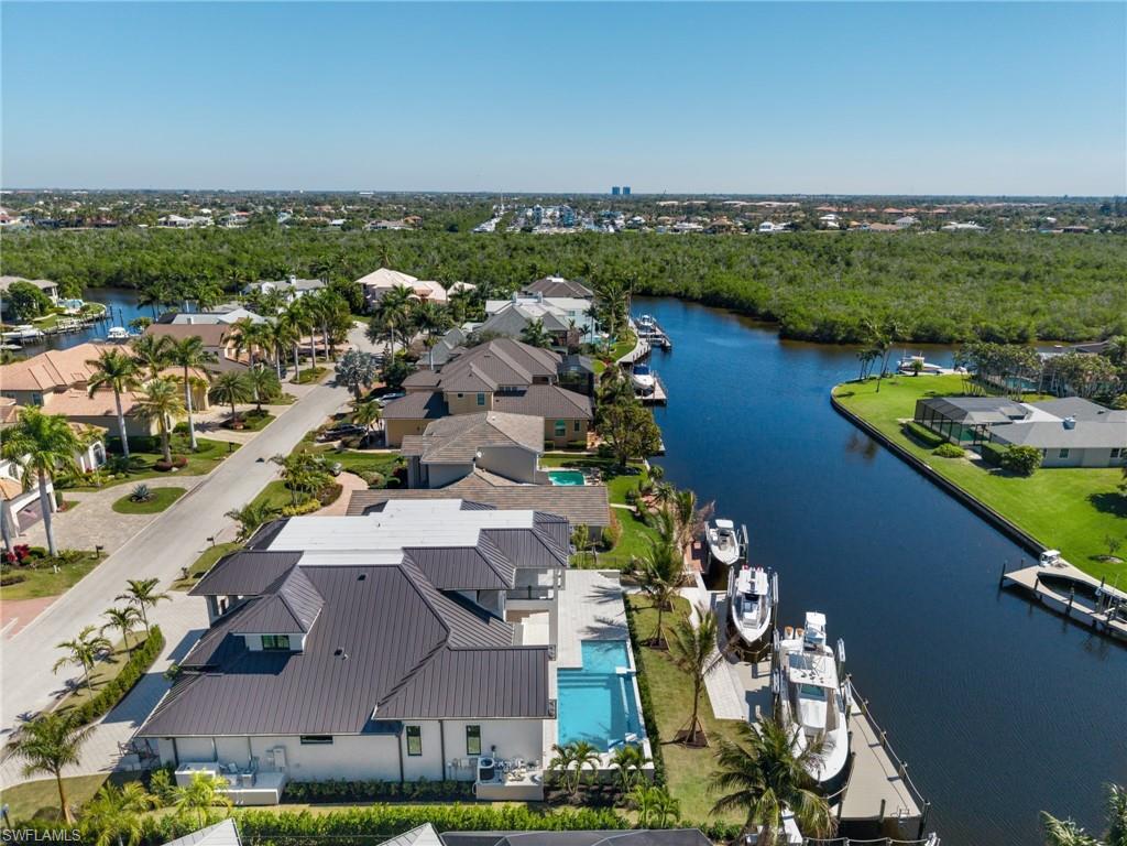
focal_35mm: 24
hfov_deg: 71.6
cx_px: 564
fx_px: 781
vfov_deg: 56.8
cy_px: 423
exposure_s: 1/500
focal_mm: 8.67
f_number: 1.8
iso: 100
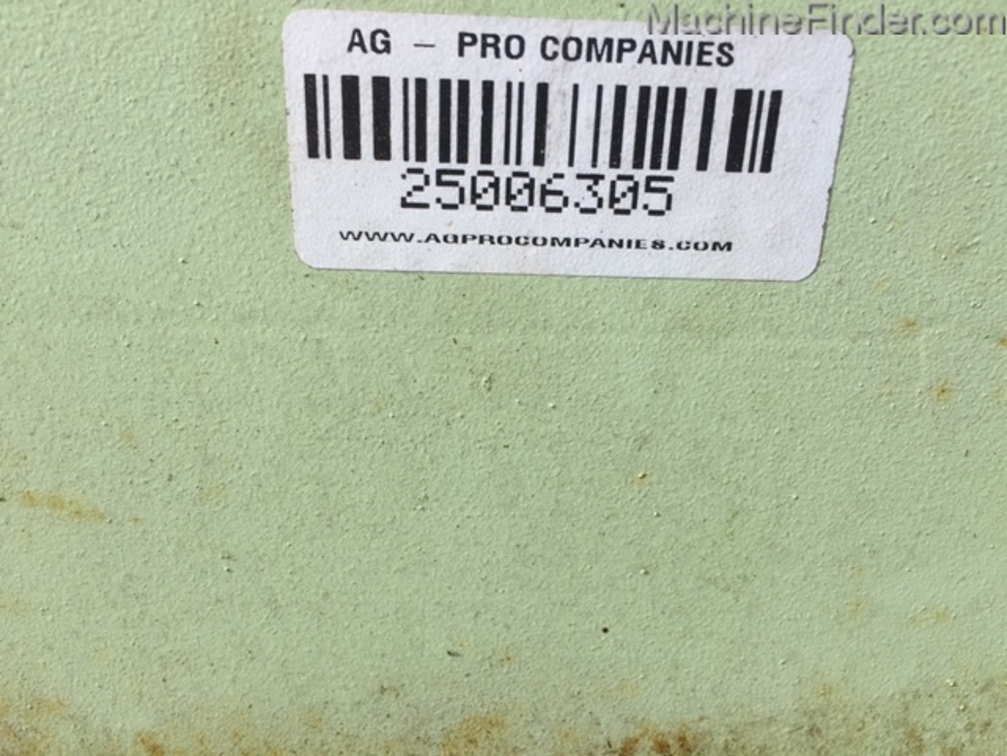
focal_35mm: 29
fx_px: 844
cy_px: 378
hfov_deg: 61.7
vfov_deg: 48.2
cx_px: 504
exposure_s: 1/1412
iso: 32
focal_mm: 4.15
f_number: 2.2
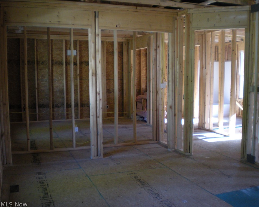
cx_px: 139
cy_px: 104
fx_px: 307
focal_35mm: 40
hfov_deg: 45.8
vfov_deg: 37.3
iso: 200
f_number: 3.1
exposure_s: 1/46.8
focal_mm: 6.3
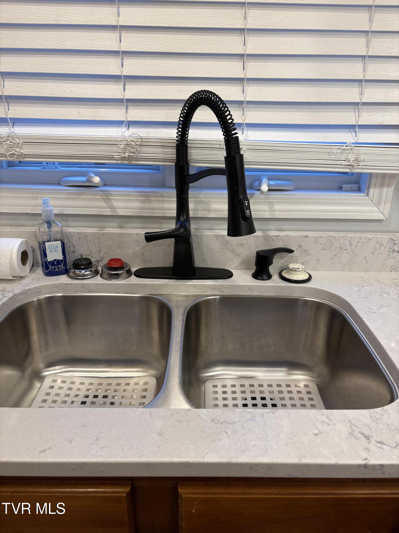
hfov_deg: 53.1
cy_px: 266
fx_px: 400
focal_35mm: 26
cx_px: 200
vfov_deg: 67.3
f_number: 1.6
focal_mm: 5.96
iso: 80
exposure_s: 1/60
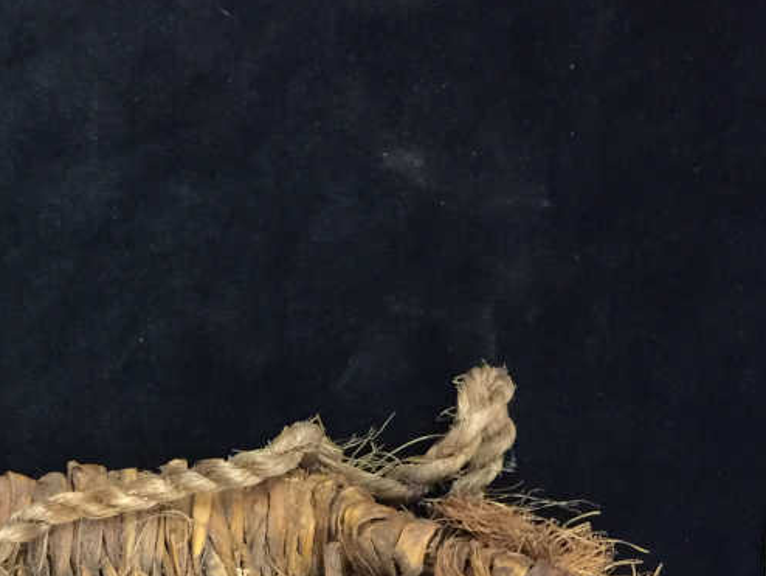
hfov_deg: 22.9
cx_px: -36
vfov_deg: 17.0
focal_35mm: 81
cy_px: 786
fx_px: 1793
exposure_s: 1/30
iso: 250
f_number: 2.2
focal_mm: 4.15
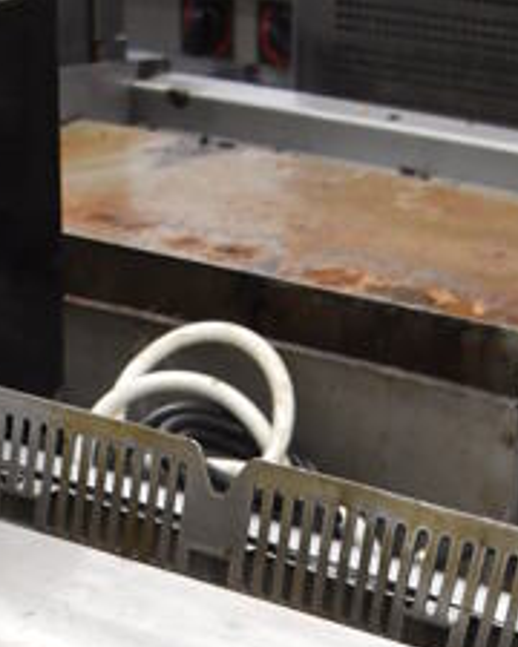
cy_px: 1169
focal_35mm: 103
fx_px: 1974
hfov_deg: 14.9
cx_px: 187
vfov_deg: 15.8
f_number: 3.5
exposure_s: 1/125
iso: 1600
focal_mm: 18
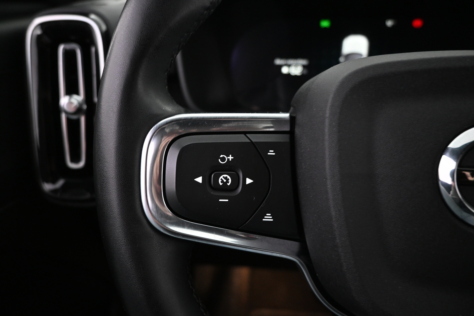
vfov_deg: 53.1
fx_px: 316
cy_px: 158
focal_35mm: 24
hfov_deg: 73.7
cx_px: 237
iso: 1600
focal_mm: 16
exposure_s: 1/25
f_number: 3.5
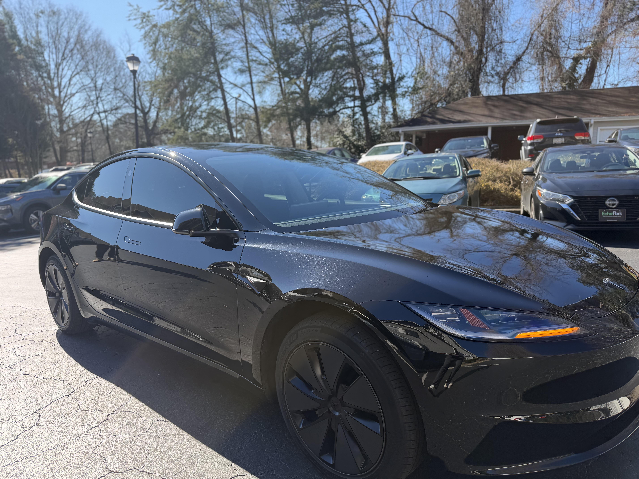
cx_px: 320
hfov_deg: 71.6
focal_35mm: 24
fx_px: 443
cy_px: 240
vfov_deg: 56.8
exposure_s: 1/1464
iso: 100
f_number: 1.78
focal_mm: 6.76
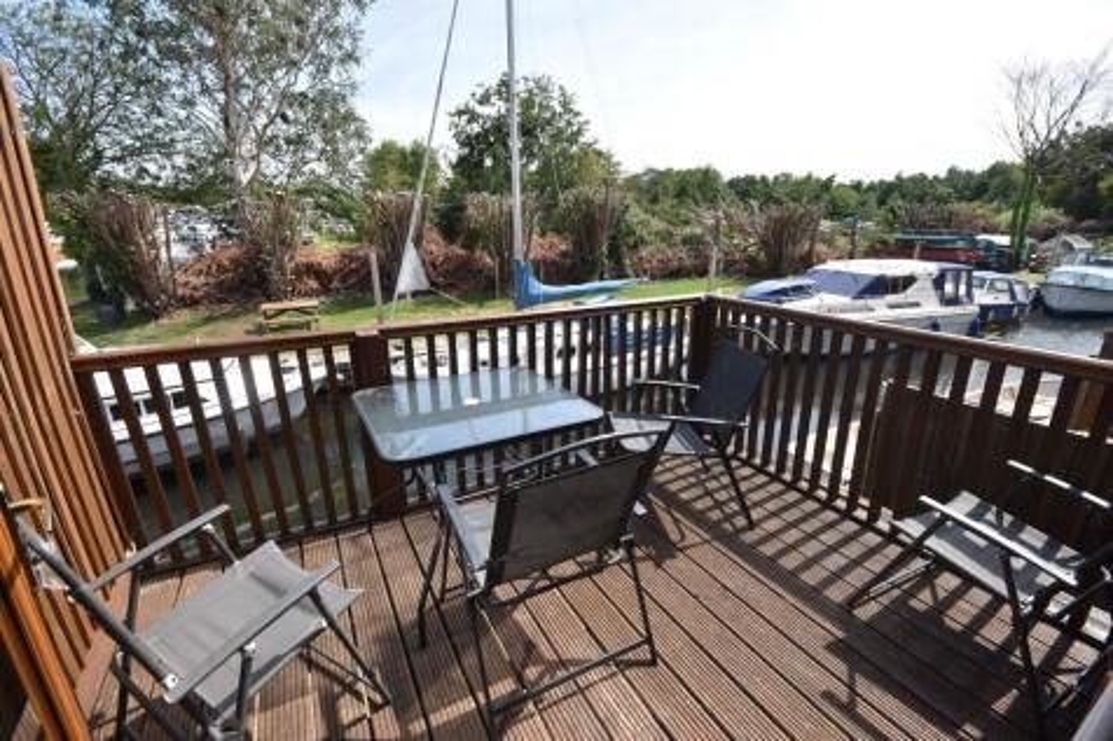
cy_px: 370
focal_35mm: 15
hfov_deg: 100.4
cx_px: 556
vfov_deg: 77.3
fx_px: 464
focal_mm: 10
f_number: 8
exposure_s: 1/250
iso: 200
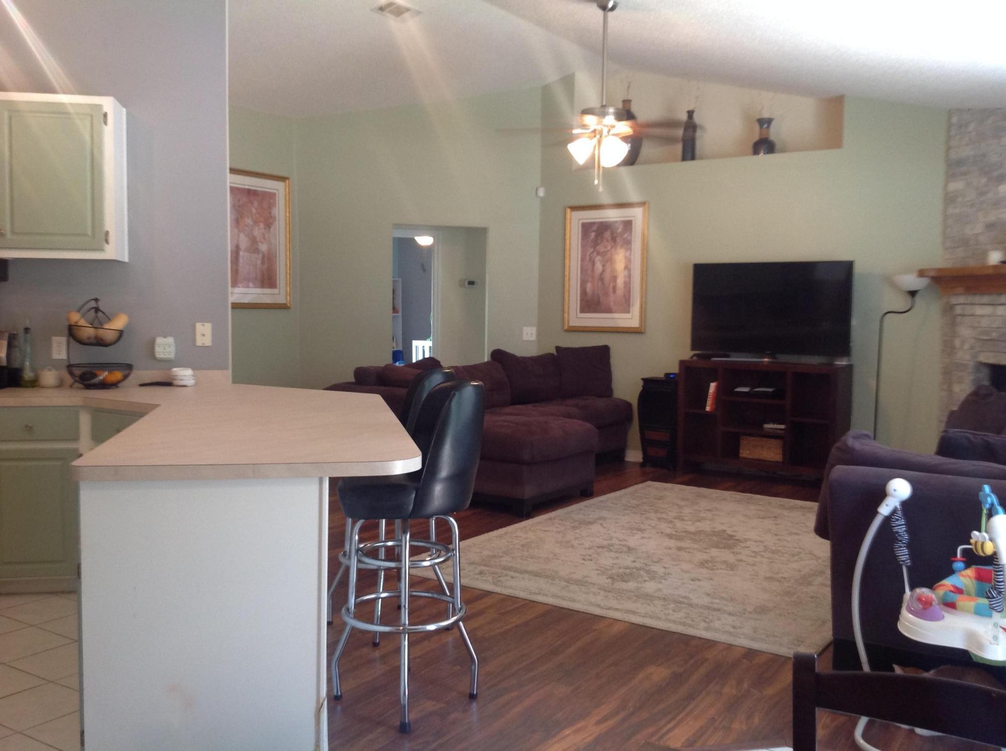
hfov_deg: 52.7
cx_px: 503
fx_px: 1015
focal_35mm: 35
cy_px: 376
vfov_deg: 40.6
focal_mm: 4.28
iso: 125
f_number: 2.4
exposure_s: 1/15
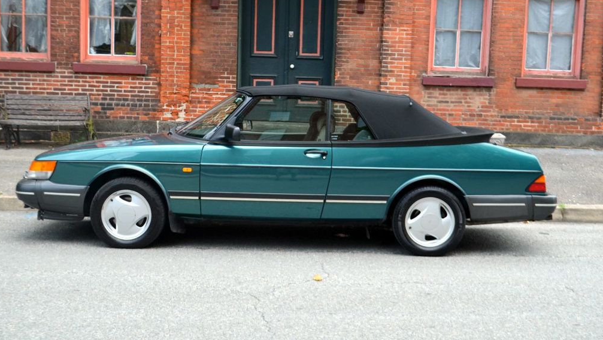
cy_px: 151
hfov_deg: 40.6
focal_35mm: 51
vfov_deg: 23.5
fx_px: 816
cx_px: 299
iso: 320
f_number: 5.6
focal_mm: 32
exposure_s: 1/125
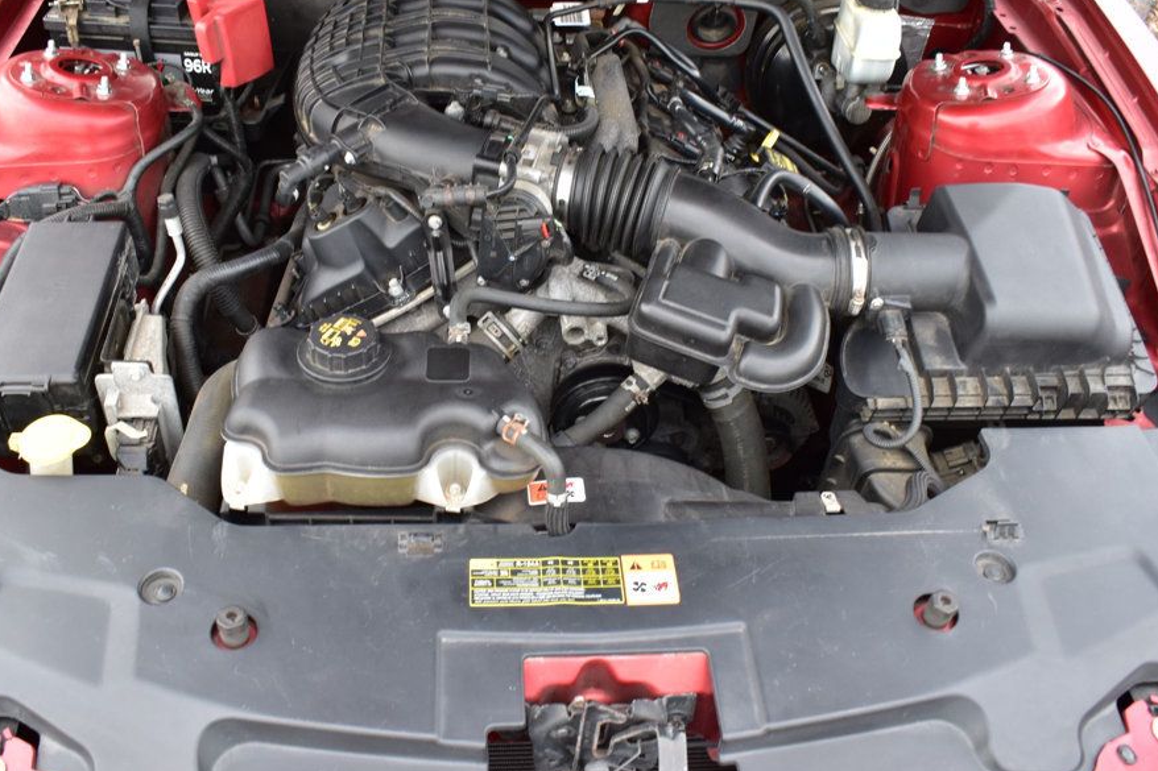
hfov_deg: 54.4
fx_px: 1126
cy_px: 349
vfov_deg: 37.8
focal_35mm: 35
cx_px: 534
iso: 400
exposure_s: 1/30
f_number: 7.1
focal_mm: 20
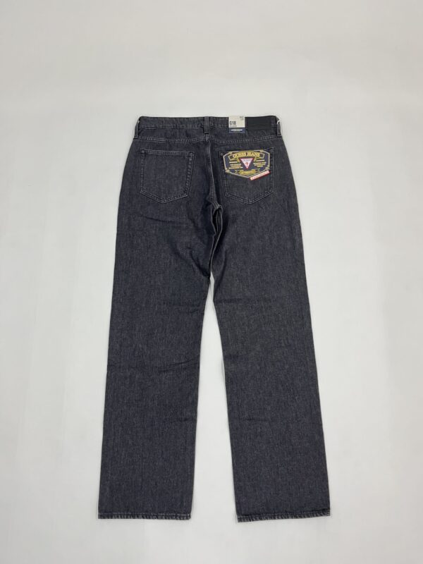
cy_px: 282
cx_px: 212
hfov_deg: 53.1
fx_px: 424
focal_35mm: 26
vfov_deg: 67.3
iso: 125
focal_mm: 5.1
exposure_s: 1/50
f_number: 1.6
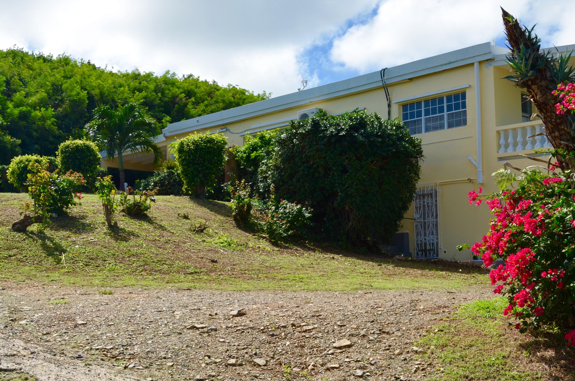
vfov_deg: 27.4
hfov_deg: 40.4
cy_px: 180
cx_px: 283
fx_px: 781
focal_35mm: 49
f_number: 9
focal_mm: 28
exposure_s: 1/200
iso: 100
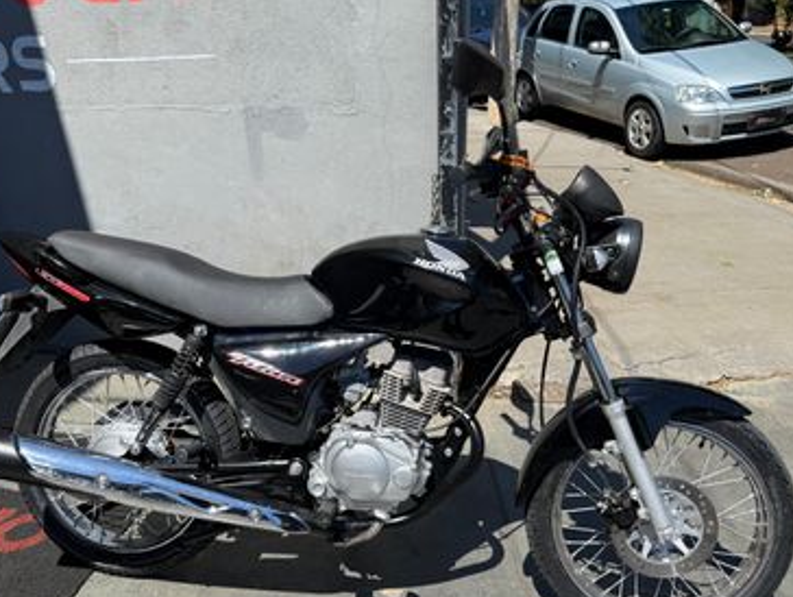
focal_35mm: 31
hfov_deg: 58.3
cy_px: 312
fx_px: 711
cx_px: 375
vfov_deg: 45.5
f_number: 1.78
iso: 80
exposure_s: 1/3145
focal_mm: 6.76
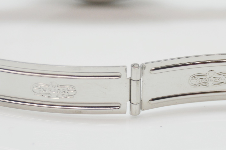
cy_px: 36
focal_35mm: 191
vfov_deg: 7.2
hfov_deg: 10.7
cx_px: 157
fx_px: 1200
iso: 200
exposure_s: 1/160
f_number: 6.3
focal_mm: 55
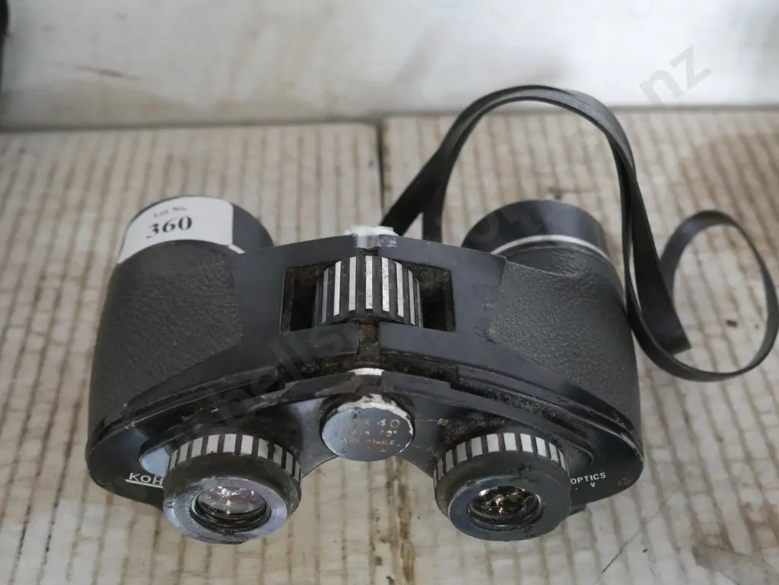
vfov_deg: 36.0
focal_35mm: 40
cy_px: 292
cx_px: 390
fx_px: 901
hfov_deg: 46.8
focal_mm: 20
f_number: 4.5
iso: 3200
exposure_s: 1/30
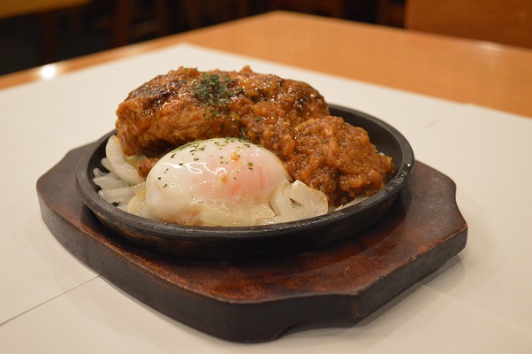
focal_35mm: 45
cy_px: 177
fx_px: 664
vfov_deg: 29.8
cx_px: 266
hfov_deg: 43.6
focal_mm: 30
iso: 3200
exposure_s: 1/80
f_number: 4.5
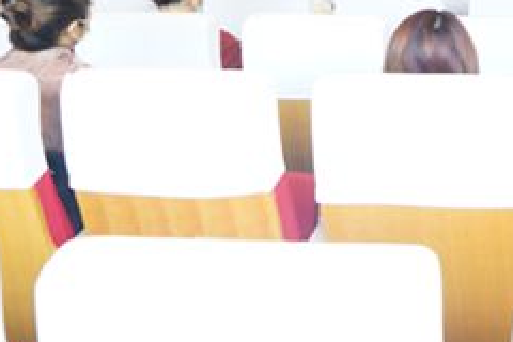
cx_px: 534
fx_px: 1069
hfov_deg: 25.4
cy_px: -135
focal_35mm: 75
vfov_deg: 16.9
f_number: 4
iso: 640
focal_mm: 24
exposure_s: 1/50
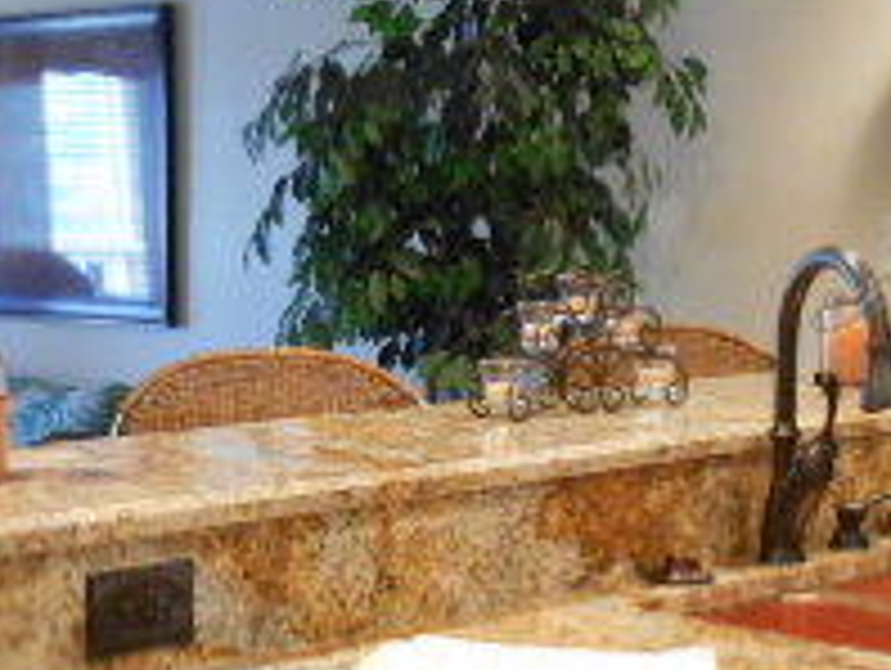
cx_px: 428
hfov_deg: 23.3
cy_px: 441
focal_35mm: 84
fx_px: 2165
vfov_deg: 17.6
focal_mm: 4.7
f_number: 3.4
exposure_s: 1/13
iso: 400
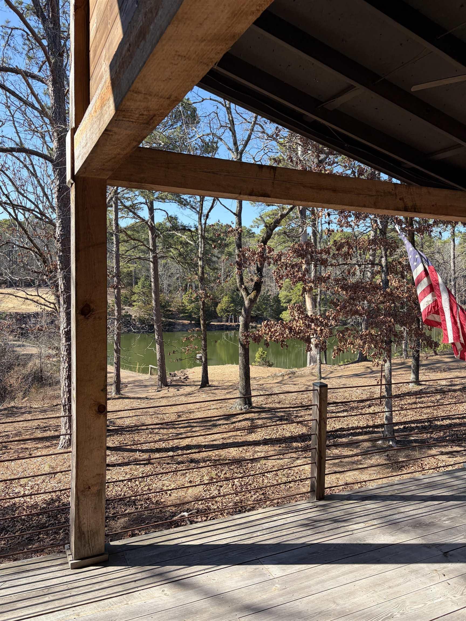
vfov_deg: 67.3
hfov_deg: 53.1
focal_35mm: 26
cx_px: 233
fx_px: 467
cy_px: 310
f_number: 1.6
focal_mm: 5.96
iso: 50
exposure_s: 1/1064
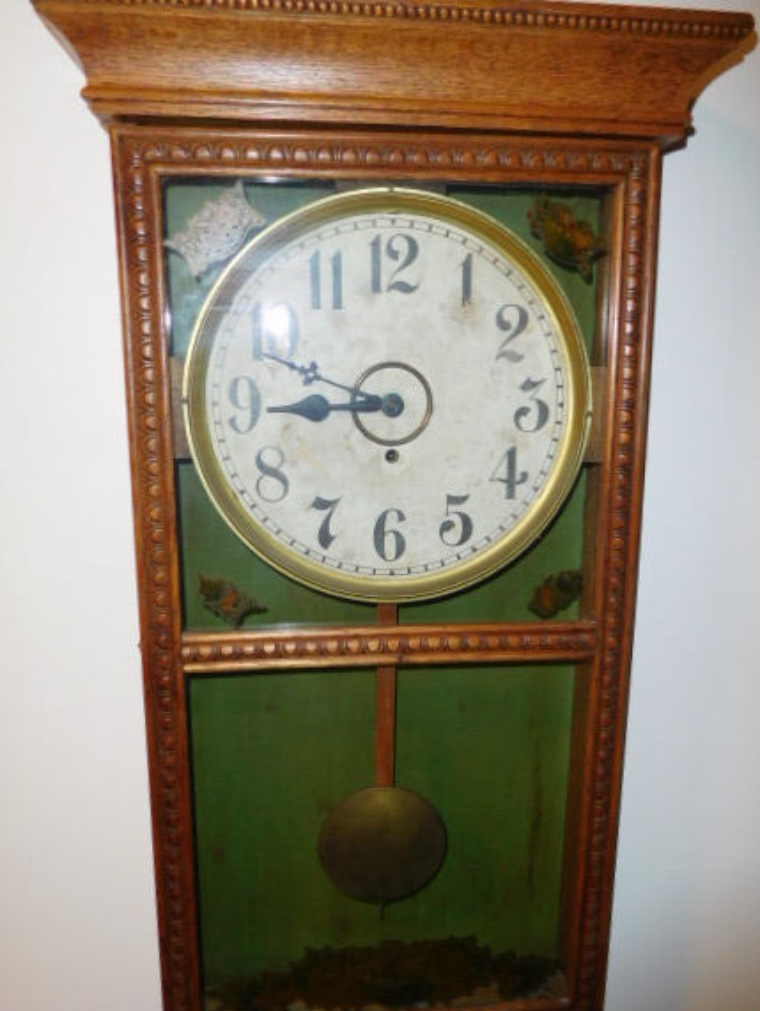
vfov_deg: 63.4
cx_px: 397
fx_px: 819
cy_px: 538
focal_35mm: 28
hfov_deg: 49.8
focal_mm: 4.5
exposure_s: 1/30
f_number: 3.4
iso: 200
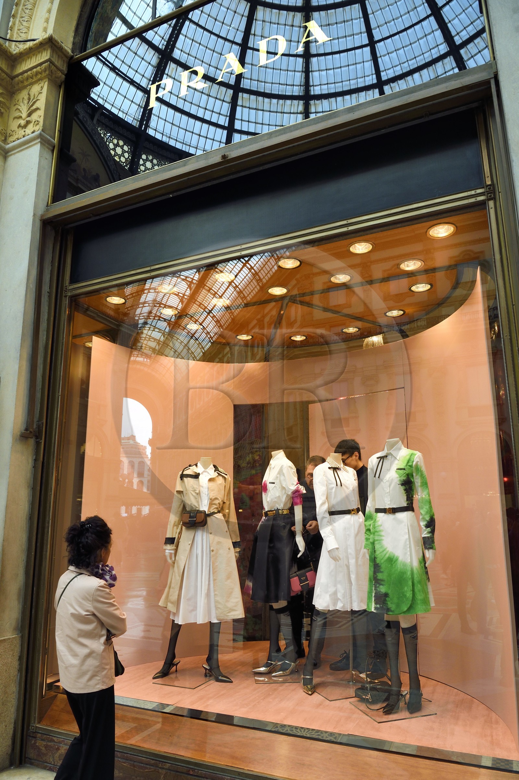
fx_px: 520
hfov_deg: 53.1
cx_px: 260
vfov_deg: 73.8
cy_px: 390
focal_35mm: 24
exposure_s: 1/125
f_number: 9
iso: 800
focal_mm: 24
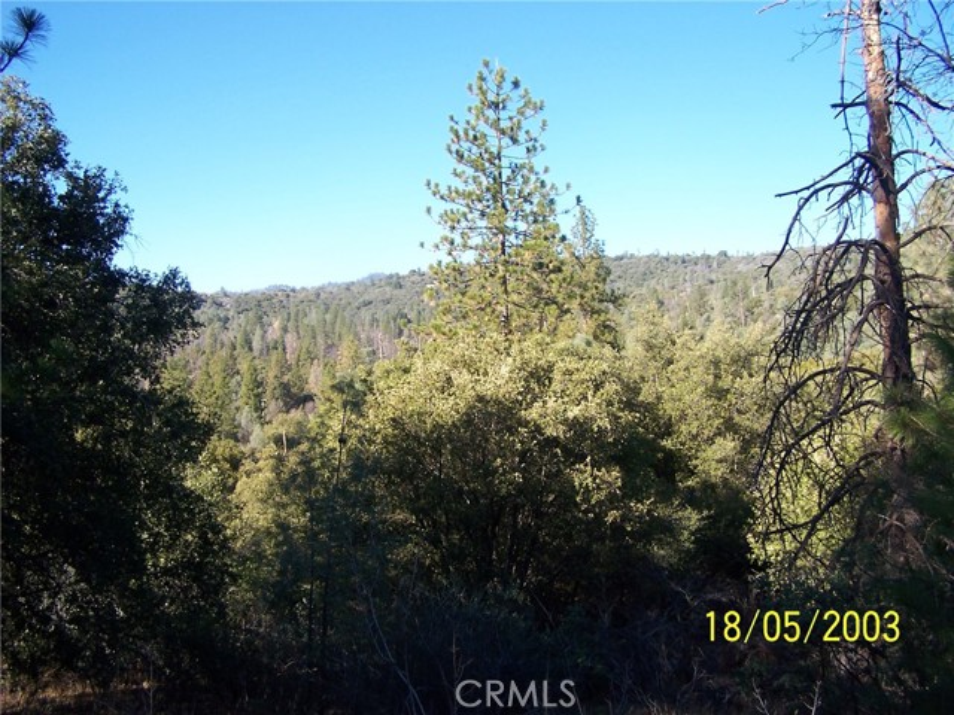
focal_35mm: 38
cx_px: 477
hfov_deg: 49.0
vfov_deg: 37.7
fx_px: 1047
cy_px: 358
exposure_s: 1/350
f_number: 2.8
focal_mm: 6.3
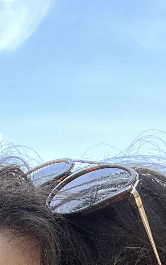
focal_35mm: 115
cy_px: 424
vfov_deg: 16.2
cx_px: -150
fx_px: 833
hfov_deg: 10.6
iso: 40
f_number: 2.2
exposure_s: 1/172
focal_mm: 2.71
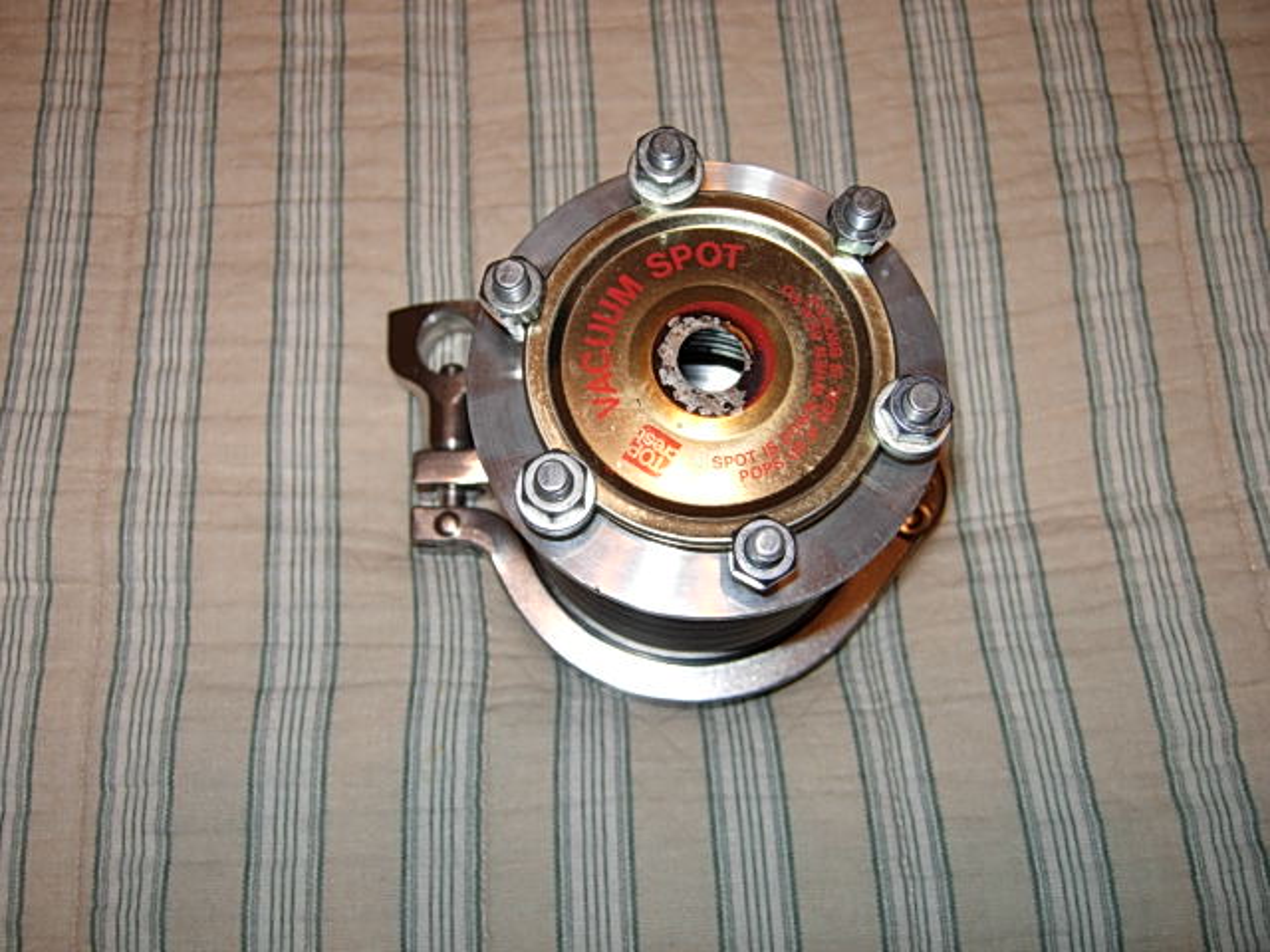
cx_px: 635
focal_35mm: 36
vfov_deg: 39.7
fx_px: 1321
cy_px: 476
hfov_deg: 51.4
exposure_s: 1/45.2
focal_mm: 7.5
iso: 50
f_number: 2.7
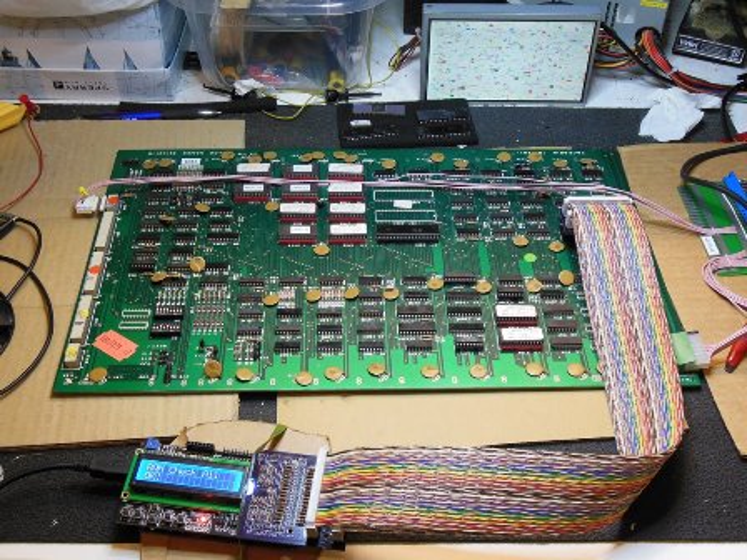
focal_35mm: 43
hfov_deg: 43.9
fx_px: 928
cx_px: 374
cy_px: 280
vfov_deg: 33.6
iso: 320
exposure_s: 1/30
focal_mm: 7.7
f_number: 3.8
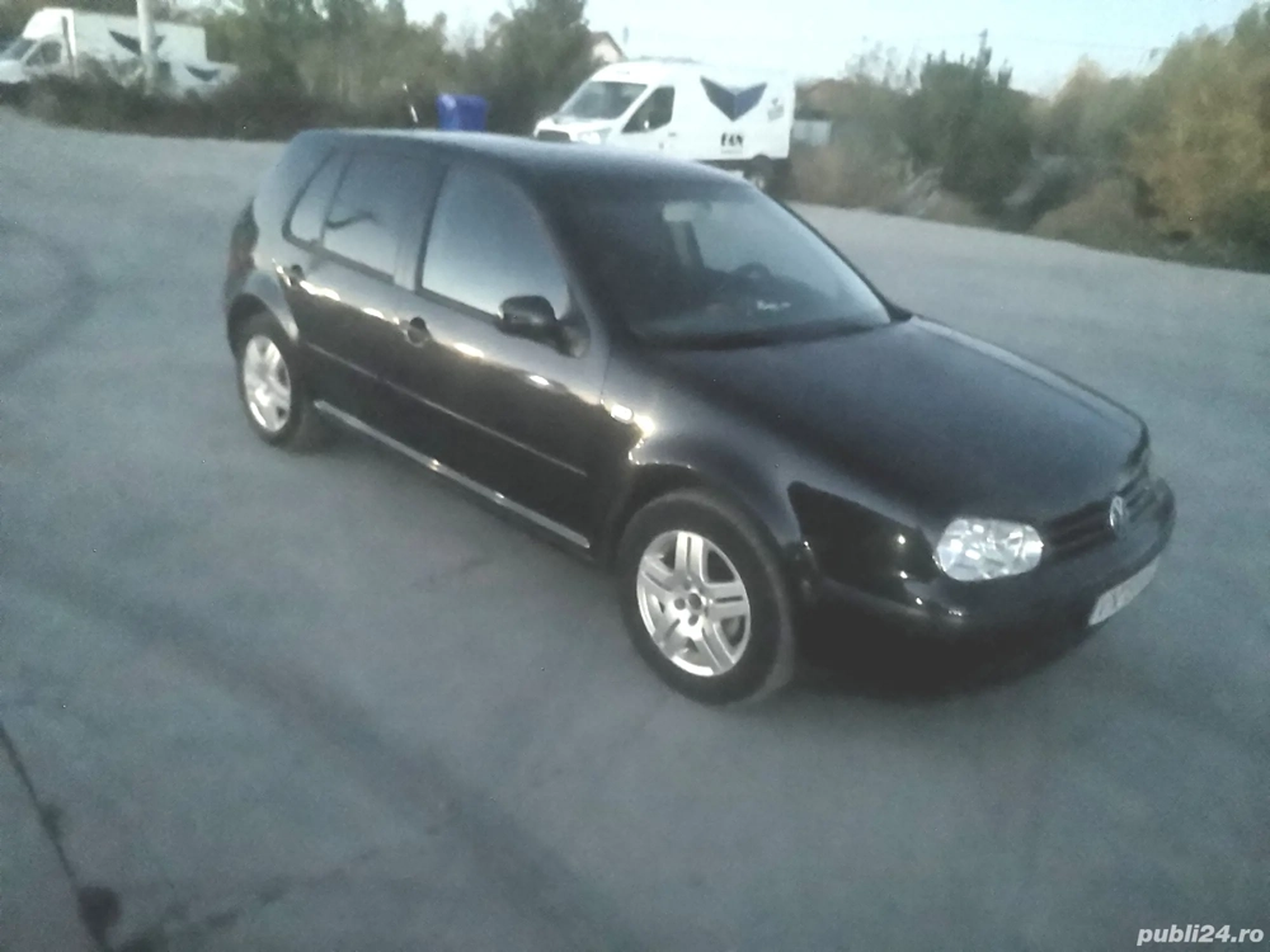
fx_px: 991
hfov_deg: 65.3
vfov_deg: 51.4
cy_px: 476
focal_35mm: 27
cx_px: 635
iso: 25600
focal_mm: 5.58
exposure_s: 1/8.33
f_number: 1.8
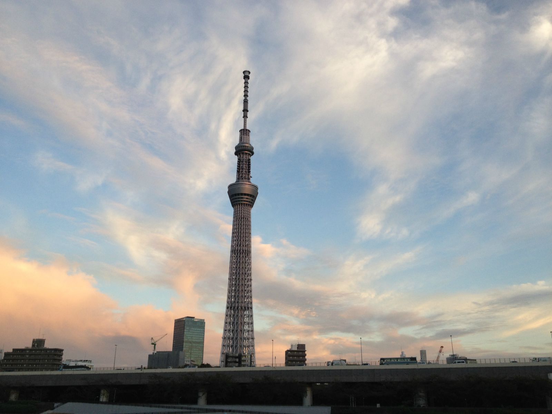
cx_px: 276
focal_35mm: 35
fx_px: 558
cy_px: 207
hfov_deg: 52.6
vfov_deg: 40.7
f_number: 2.4
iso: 50
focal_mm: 4.28
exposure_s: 1/289
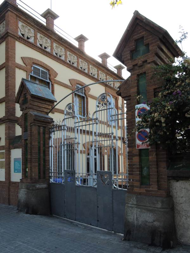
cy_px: 126
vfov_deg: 71.6
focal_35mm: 24
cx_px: 95
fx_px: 176
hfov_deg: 56.8
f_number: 3.3
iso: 100
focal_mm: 4.3
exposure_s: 1/400
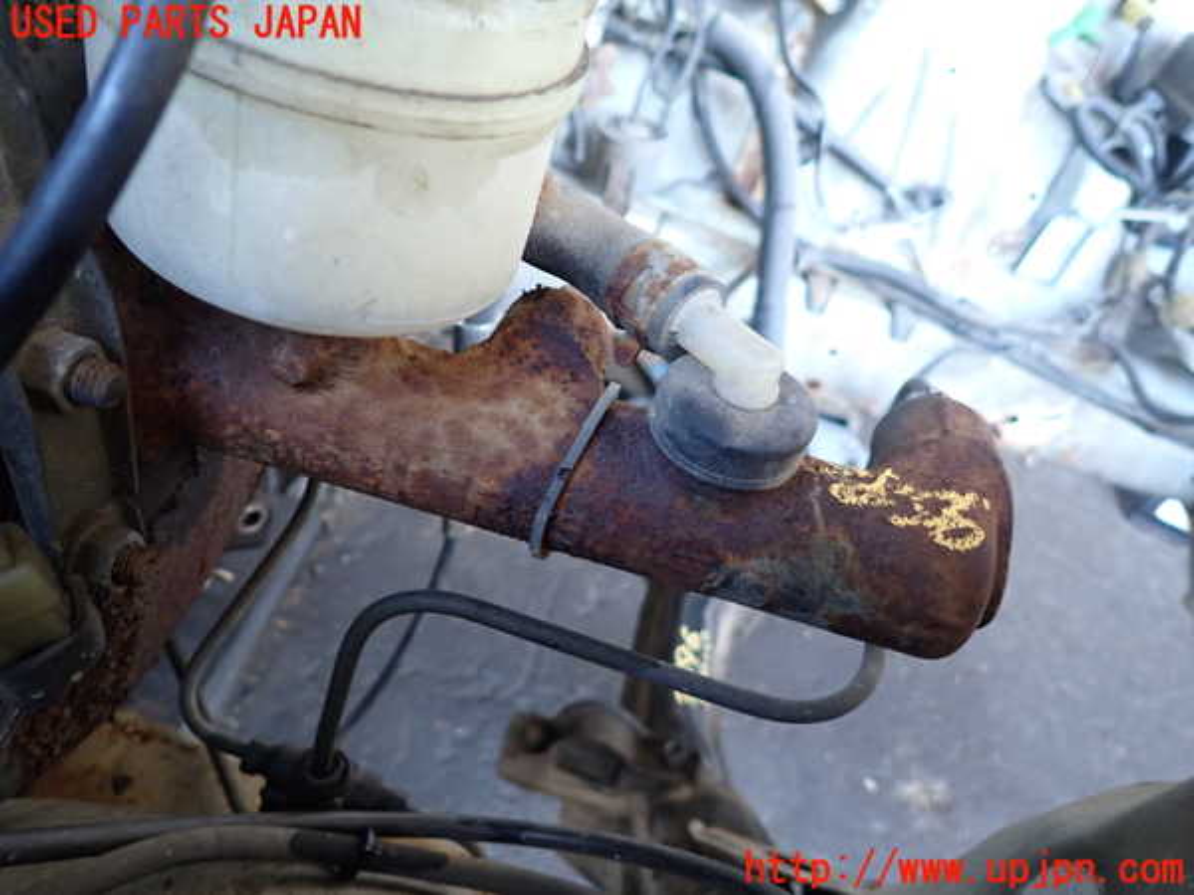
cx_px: 597
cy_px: 448
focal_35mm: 25
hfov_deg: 69.4
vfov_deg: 54.9
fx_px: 862
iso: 250
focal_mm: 4.5
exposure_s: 1/30
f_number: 2
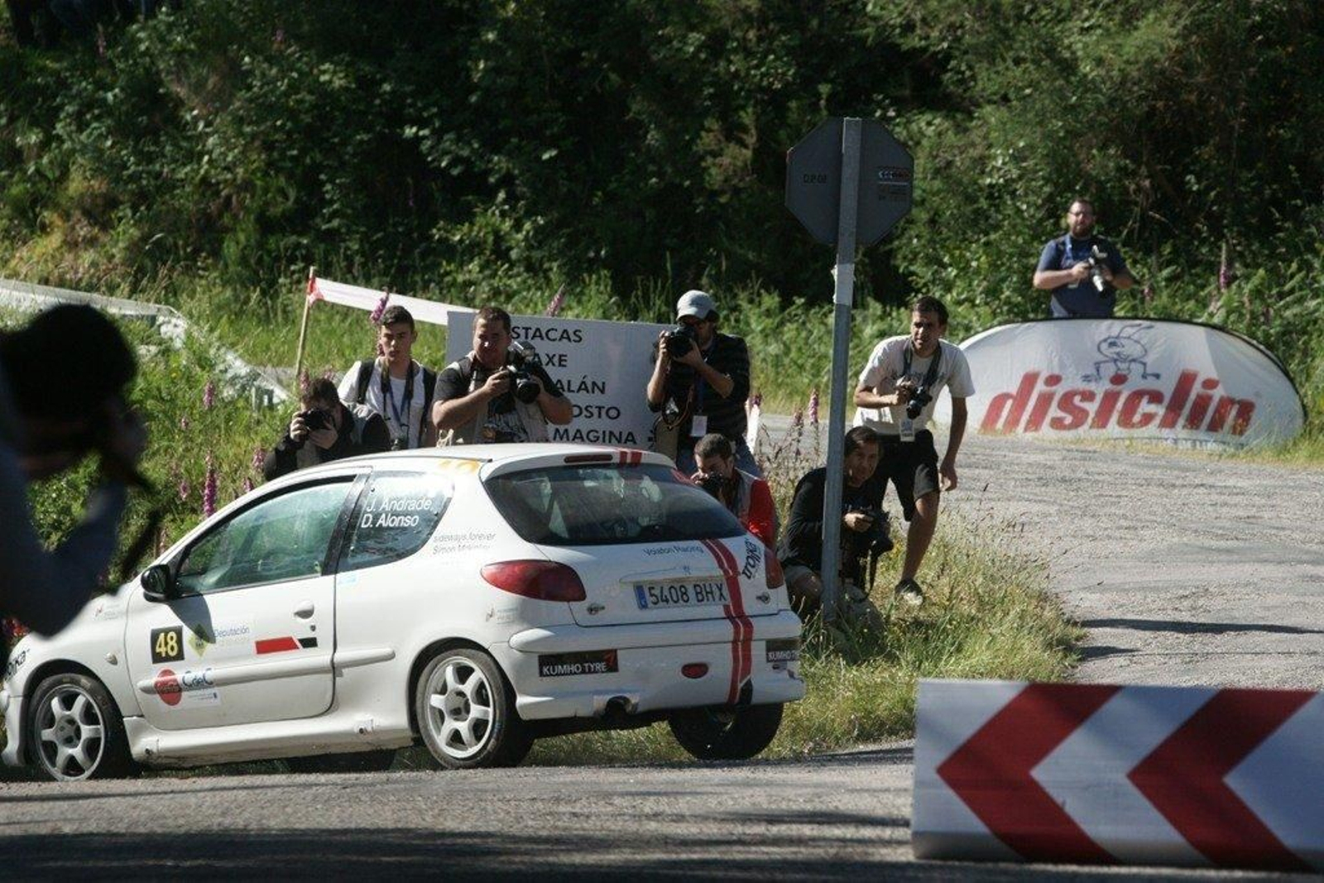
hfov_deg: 7.4
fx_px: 10298
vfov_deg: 4.9
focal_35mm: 280
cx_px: 662
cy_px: 442
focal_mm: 280
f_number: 7.1
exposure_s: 1/1600
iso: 800
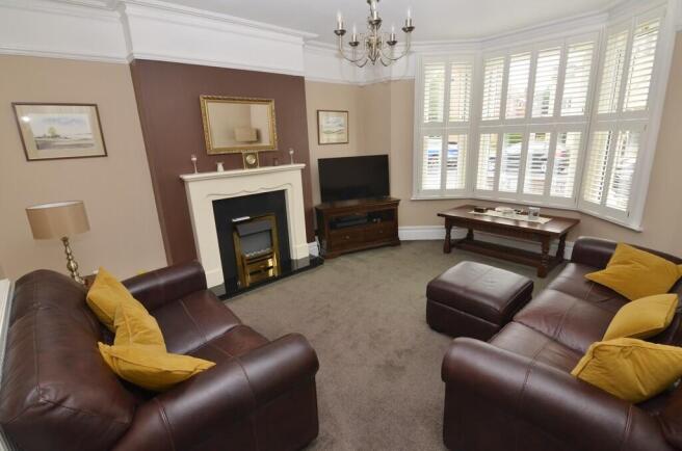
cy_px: 226
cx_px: 341
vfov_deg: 71.8
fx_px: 312
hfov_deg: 95.1
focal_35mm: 16
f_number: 8
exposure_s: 1/60
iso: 800
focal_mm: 11
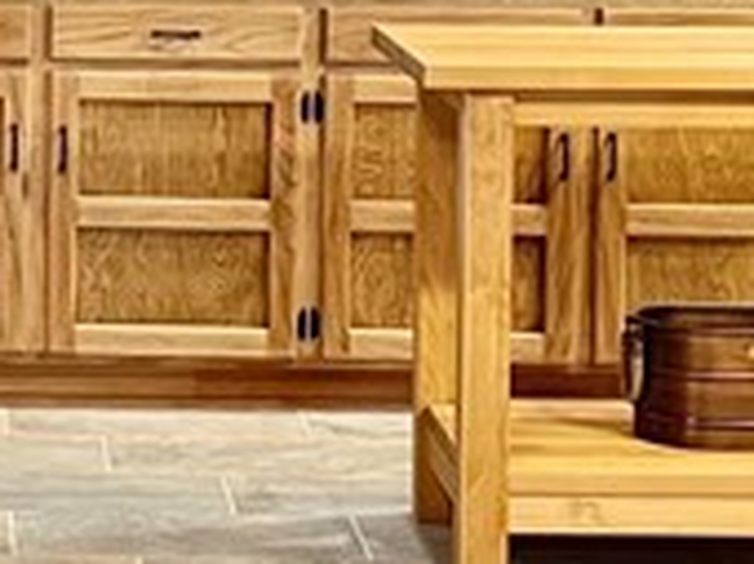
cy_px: -98
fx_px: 3415
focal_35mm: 157
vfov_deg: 9.3
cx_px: -93
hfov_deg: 12.4
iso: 250
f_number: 1.5
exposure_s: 1/60
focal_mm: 5.7
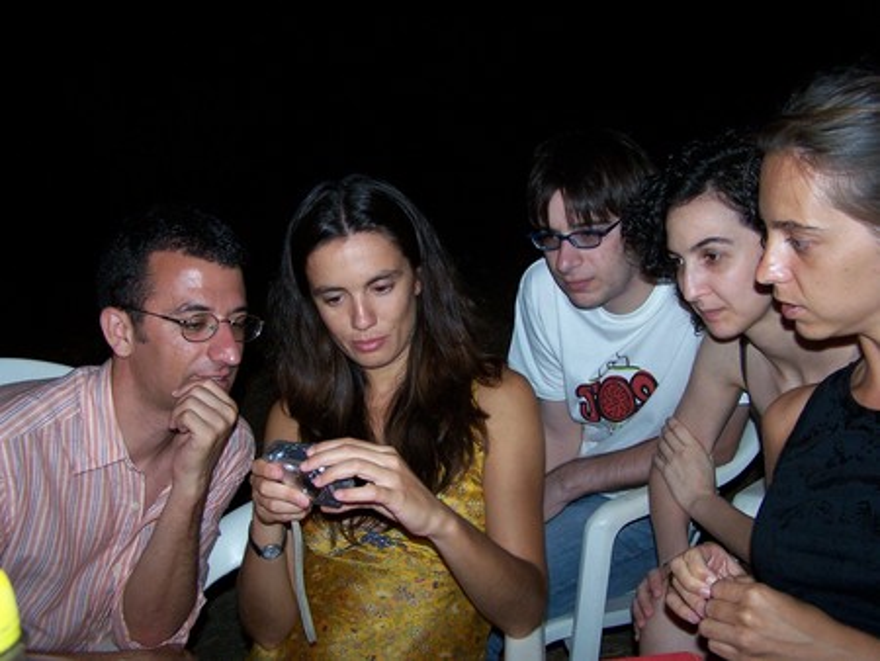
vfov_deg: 37.8
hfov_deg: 49.0
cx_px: 440
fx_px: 967
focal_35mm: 38
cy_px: 330
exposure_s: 1/60
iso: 140
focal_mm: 6.3
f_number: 2.8
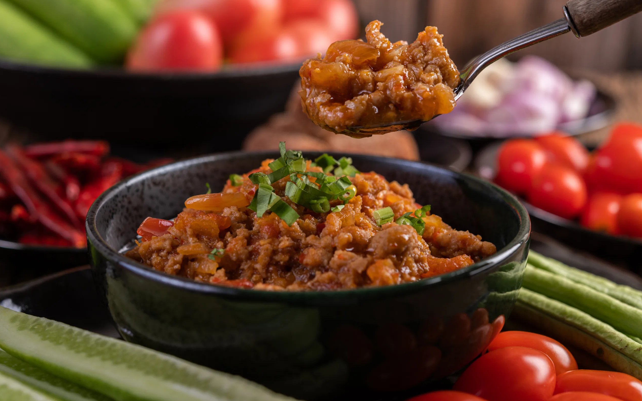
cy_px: 186
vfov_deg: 21.0
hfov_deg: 33.0
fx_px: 1085
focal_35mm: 62
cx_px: 320
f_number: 7.1
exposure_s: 1/125
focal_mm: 60
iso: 100
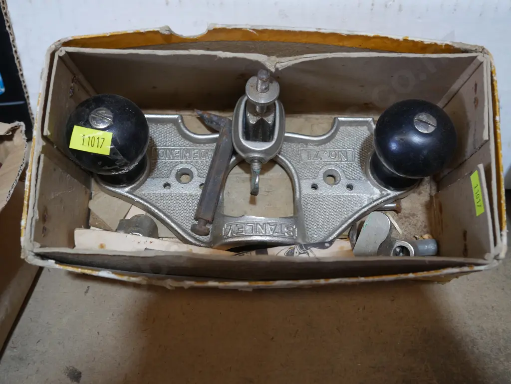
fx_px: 591
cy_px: 192
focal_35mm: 40
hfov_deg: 46.8
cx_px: 256
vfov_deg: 36.0
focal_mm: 20
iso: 500
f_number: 4.4
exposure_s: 1/60
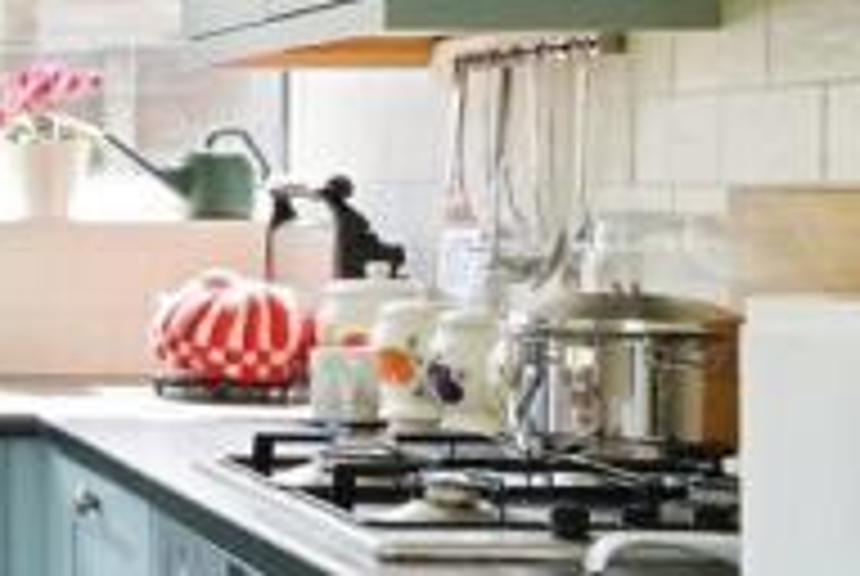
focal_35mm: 91
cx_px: -581
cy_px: 205
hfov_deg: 18.6
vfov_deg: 15.1
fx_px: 2177
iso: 1250
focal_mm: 17
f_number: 7.1
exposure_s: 1/200
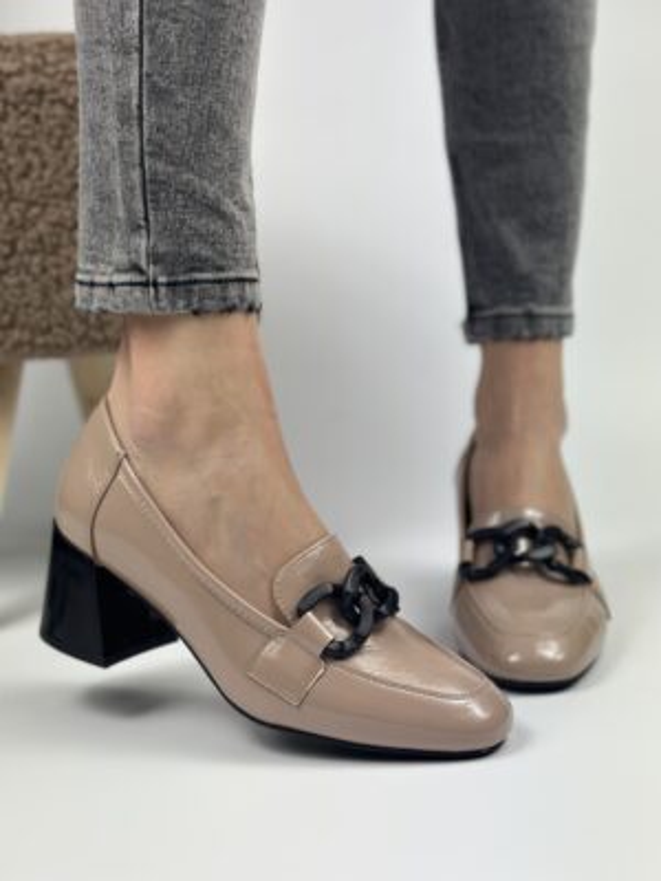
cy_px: 440
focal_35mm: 48
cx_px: 330
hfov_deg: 30.3
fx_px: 1222
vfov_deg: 39.7
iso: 80
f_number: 1.78
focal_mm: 6.86
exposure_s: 1/1323
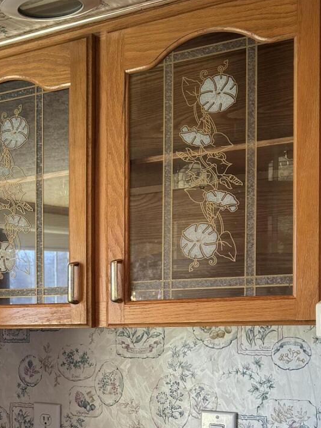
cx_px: -53
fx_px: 828
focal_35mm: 67
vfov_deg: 28.2
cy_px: 363
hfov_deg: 20.6
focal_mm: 6.76
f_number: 1.78
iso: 64
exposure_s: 1/120
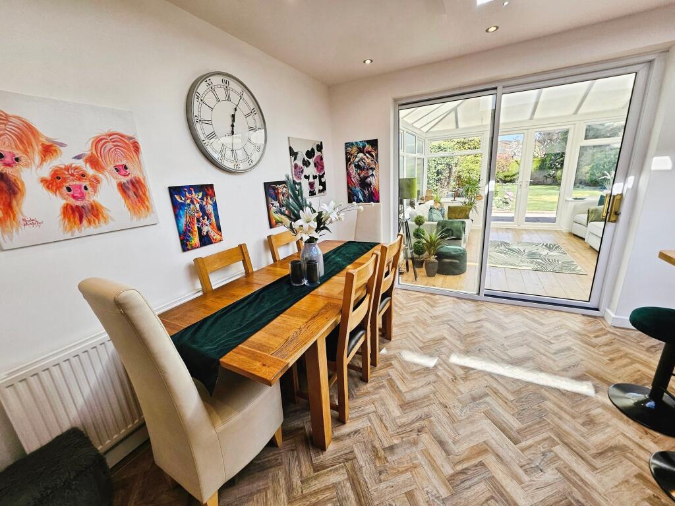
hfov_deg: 106.2
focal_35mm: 13
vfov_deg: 89.9
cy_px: 253
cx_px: 338
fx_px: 253
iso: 32
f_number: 2.2
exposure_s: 1/108
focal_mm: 1.7
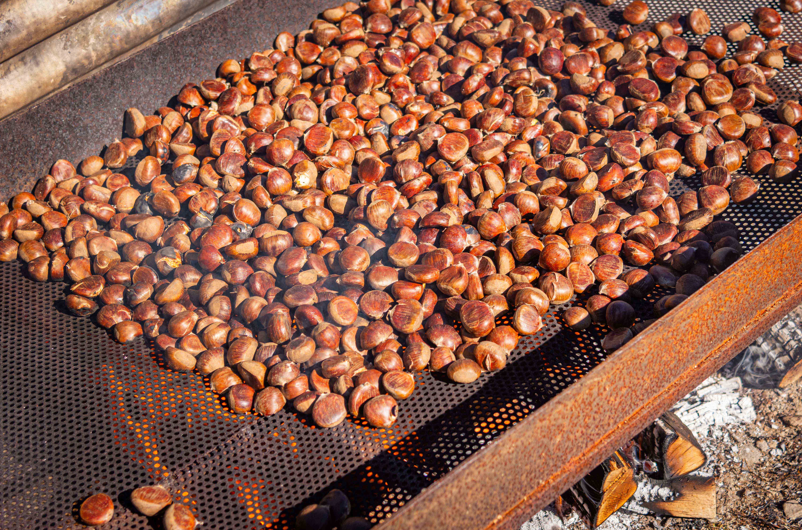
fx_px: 1466
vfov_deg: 20.5
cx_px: 401
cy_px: 265
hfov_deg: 30.6
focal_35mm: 66
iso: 320
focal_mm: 44
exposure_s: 1/1600
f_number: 4
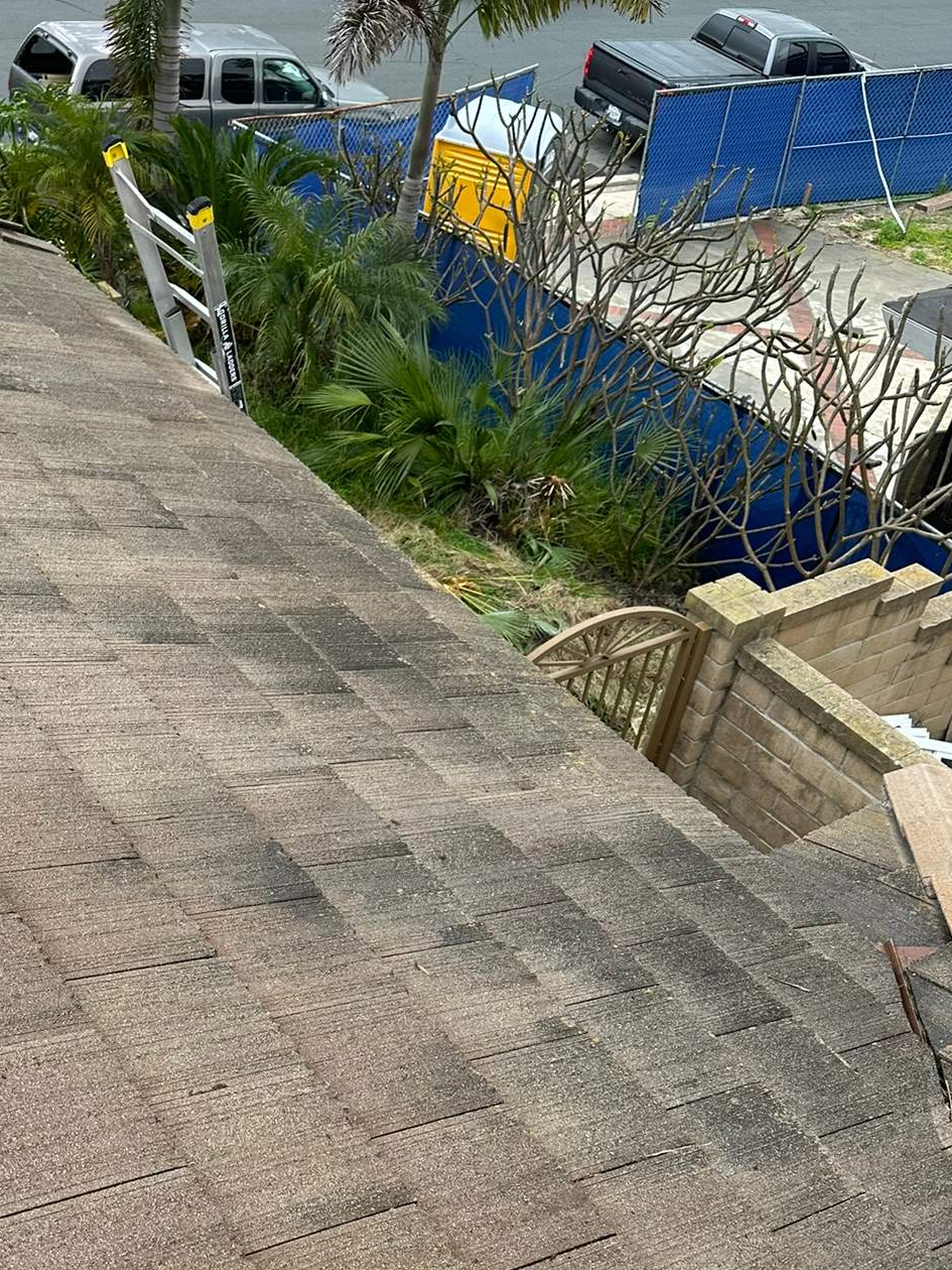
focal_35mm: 39
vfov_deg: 46.5
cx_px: 244
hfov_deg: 36.0
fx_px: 1430
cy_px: 920
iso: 80
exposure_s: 1/1144
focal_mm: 6.86
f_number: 1.78
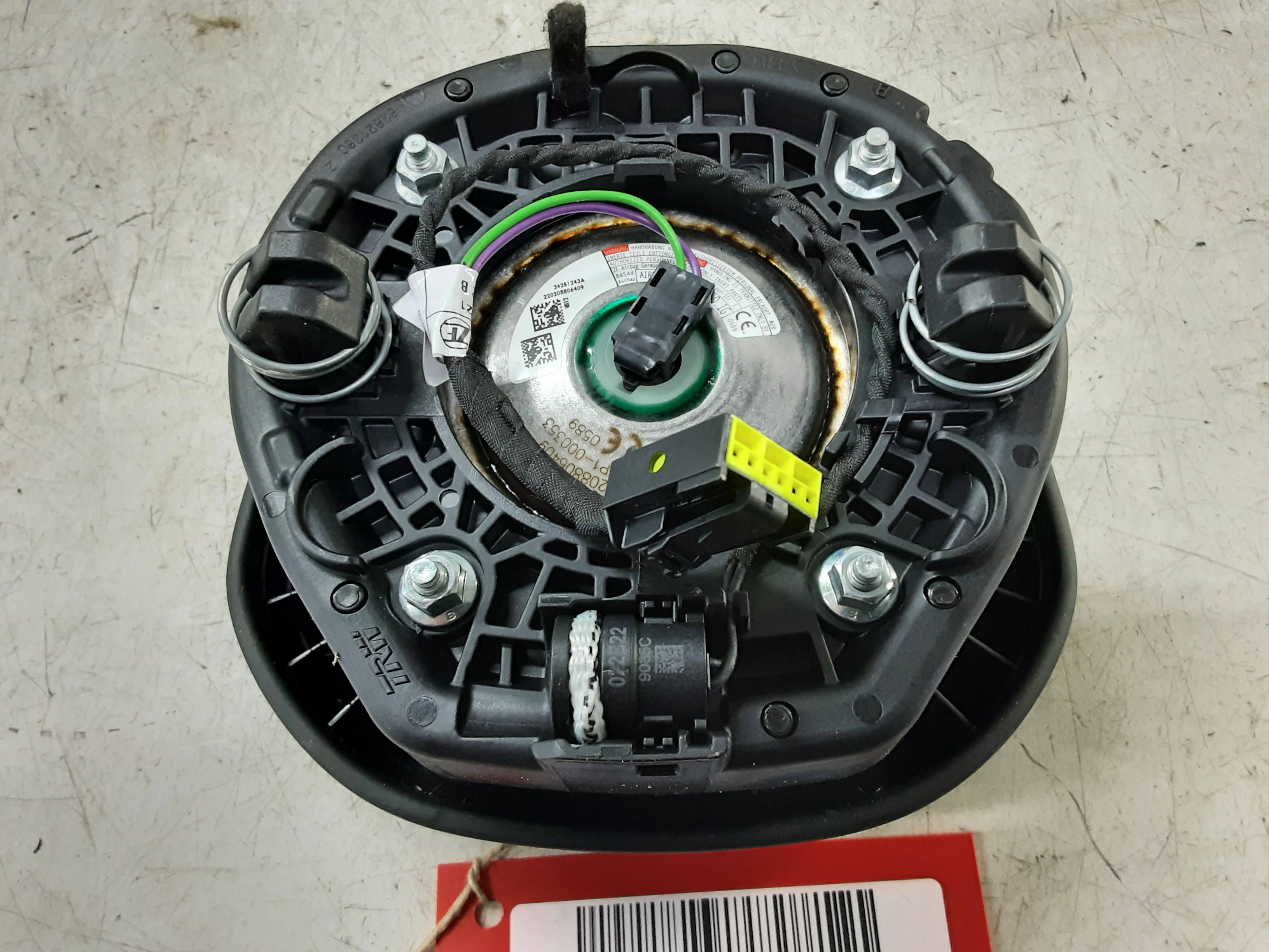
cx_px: 634
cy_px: 476
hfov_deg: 65.3
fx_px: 990
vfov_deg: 51.4
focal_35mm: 27
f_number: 1.9
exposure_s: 1/50
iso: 200
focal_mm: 2.91
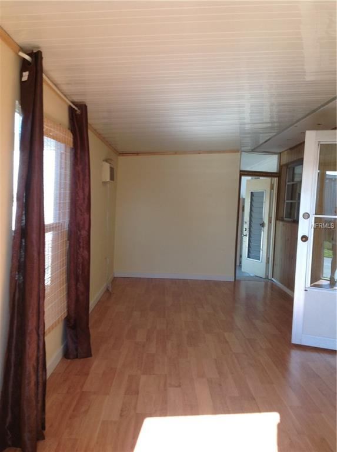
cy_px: 226
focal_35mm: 35
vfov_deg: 52.7
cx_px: 168
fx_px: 456
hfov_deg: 40.6
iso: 50
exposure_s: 1/124
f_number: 2.4
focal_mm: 4.28
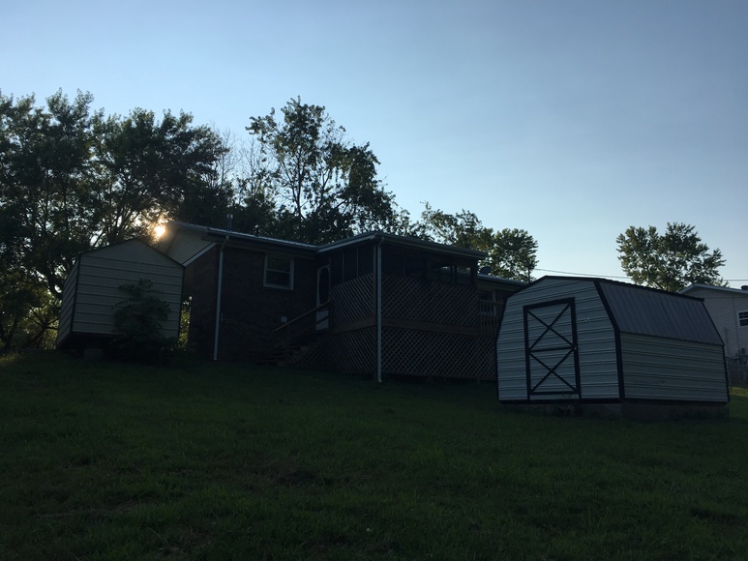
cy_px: 280
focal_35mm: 29
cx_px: 374
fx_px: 627
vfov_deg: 48.2
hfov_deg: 61.7
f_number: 2.2
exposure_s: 1/1832
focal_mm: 4.15
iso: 25
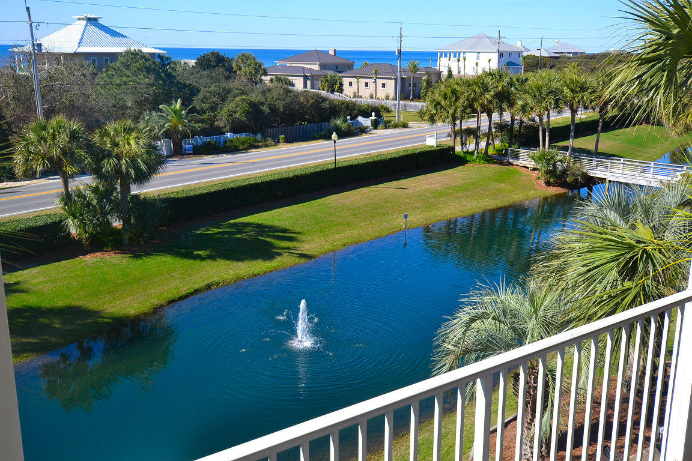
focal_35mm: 36
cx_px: 346
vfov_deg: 36.9
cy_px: 230
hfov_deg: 53.1
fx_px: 692
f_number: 7.1
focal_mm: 24
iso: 100
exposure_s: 1/160
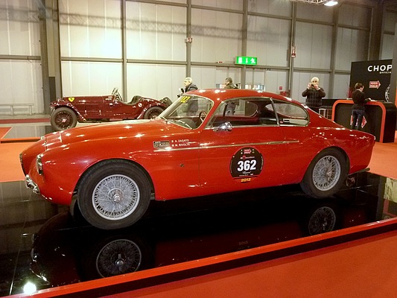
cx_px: 198
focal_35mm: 29
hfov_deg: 61.6
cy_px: 149
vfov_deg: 48.2
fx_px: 333
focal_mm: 5.2
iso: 400
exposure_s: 1/30
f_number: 3
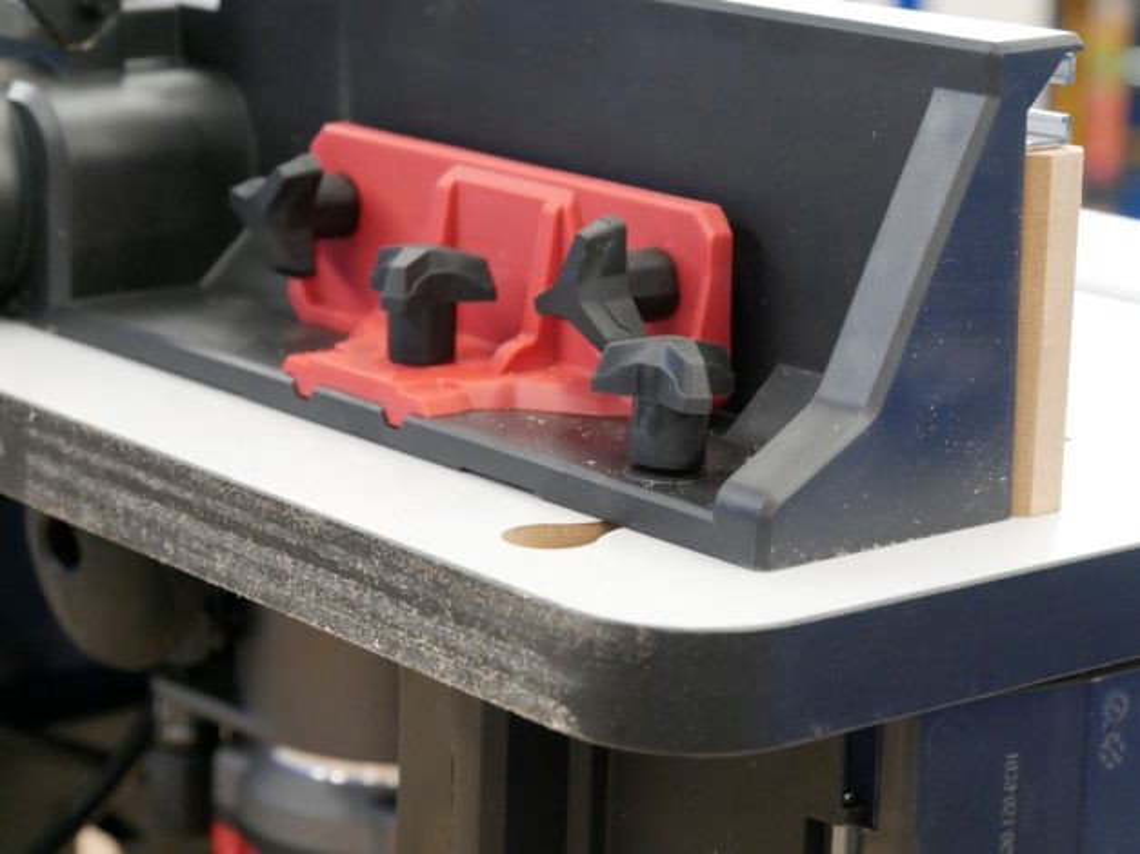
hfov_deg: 21.3
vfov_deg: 16.1
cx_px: 570
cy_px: 427
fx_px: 3029
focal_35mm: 92
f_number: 4.9
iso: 3200
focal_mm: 46
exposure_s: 1/80
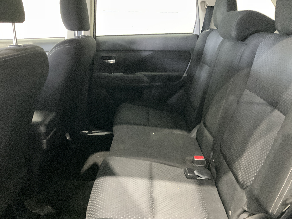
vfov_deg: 48.2
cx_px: 146
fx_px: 245
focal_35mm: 29
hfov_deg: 61.7
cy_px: 110
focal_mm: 3
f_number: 1.8
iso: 500
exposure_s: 1/20
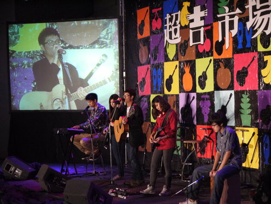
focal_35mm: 78
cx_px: 136
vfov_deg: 18.9
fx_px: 611
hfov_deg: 25.0
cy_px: 102
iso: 800
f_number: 5.5
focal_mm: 39
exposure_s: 1/50
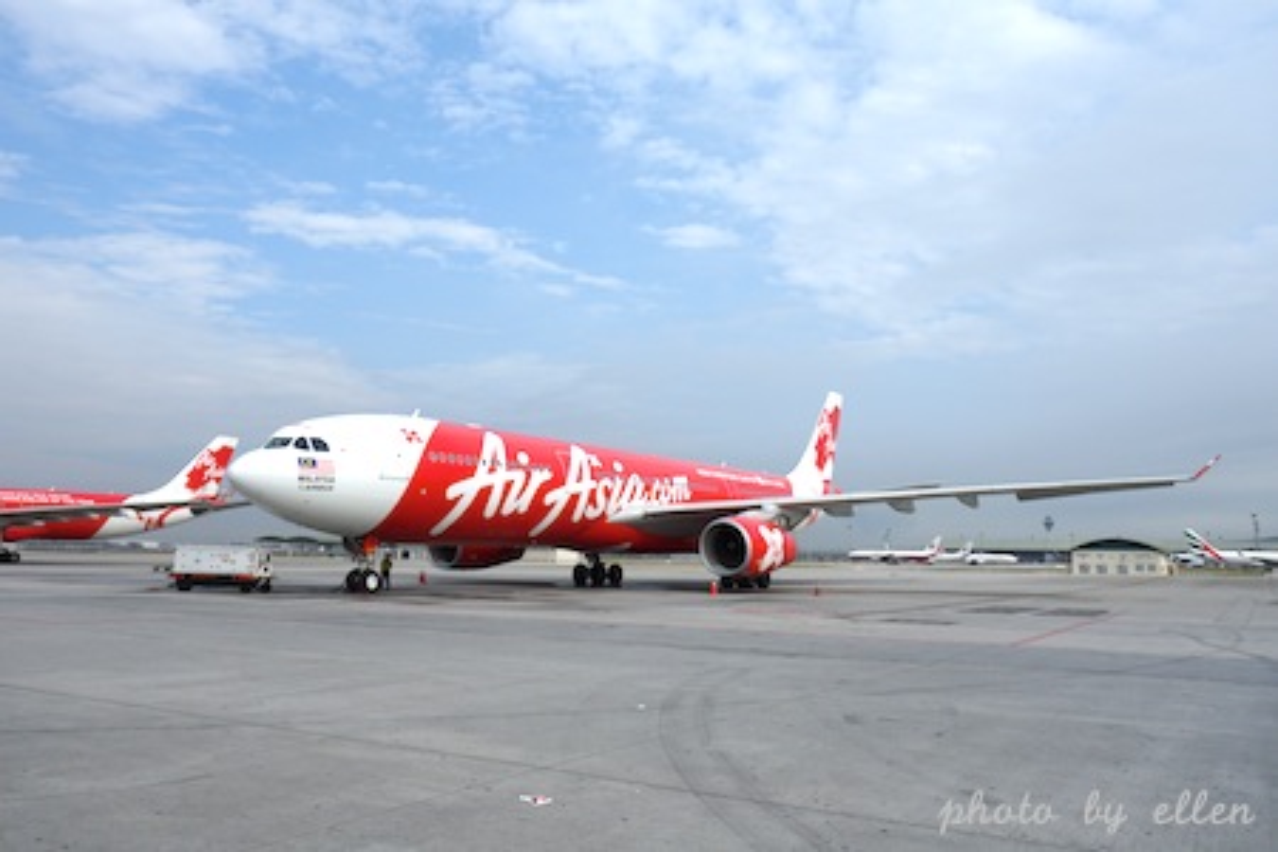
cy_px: 426
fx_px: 994
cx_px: 639
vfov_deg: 46.4
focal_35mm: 28
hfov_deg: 65.5
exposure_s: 1/640
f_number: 5.6
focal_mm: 10.4
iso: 125
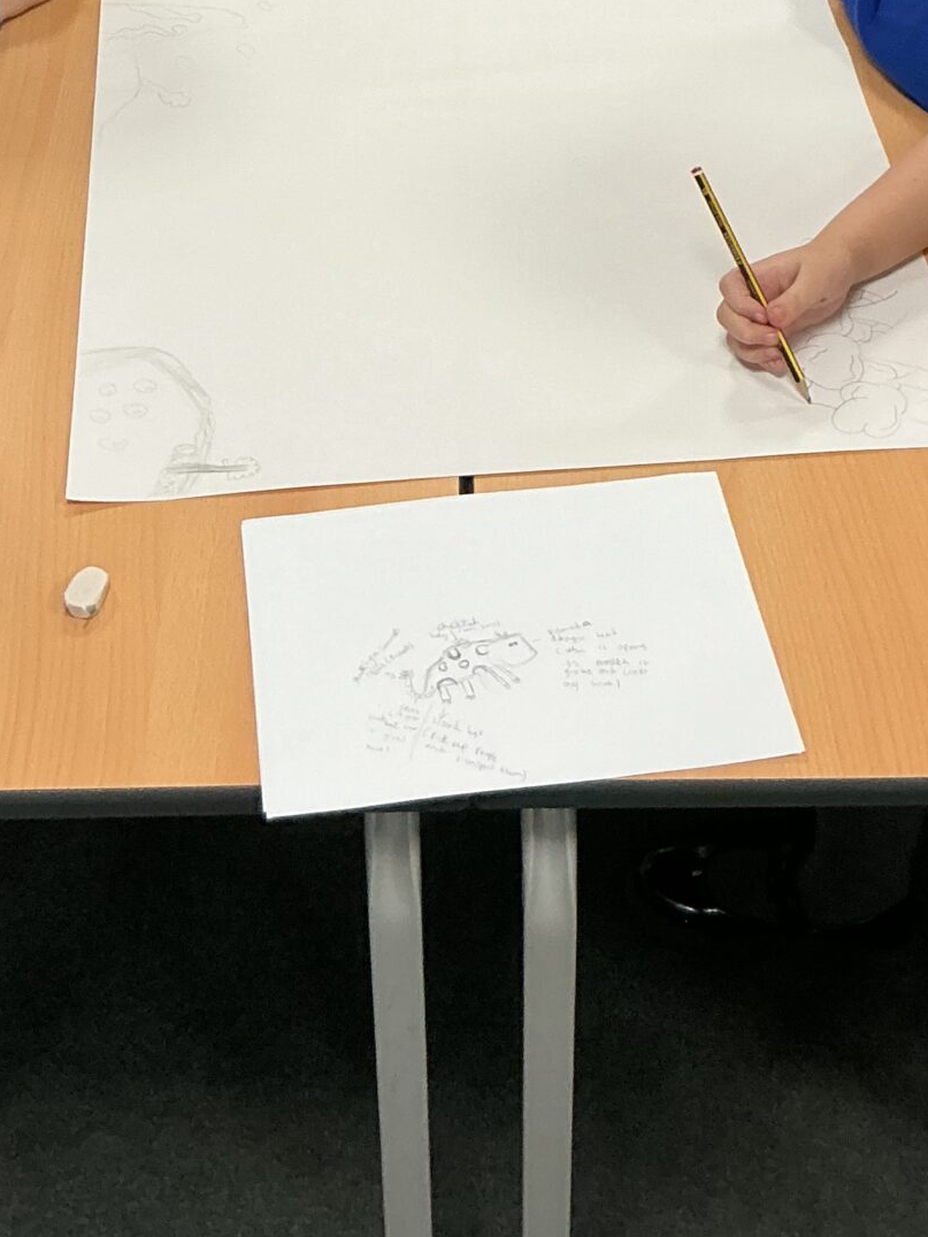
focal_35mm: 69
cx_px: 437
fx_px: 2466
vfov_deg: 25.8
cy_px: -170
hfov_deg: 21.3
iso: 80
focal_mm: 3
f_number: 1.8
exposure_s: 1/60
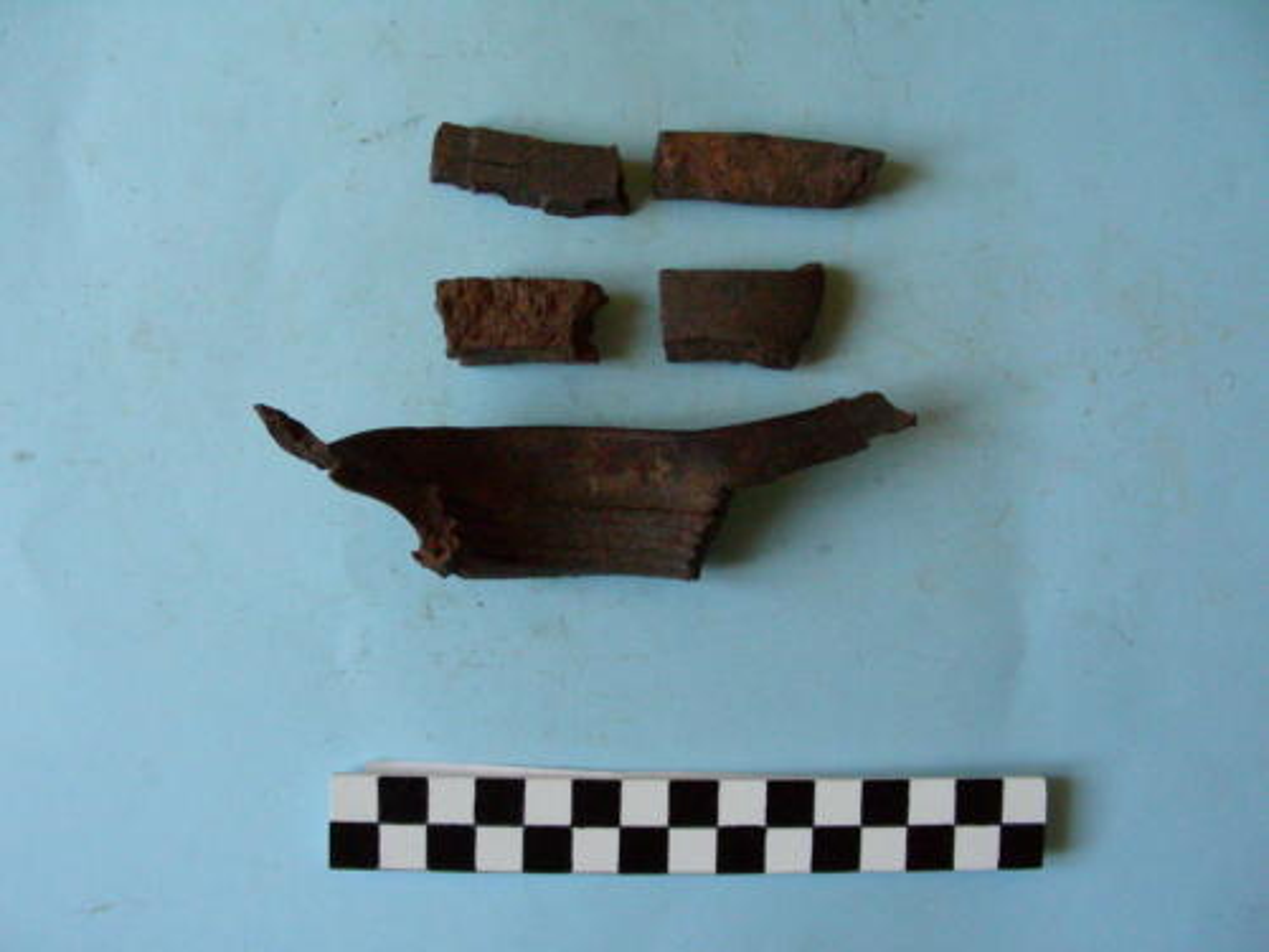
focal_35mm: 38
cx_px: 634
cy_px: 476
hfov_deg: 49.0
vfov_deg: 37.7
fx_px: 1393
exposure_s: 1/74.2
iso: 400
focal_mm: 6.3
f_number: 3.5
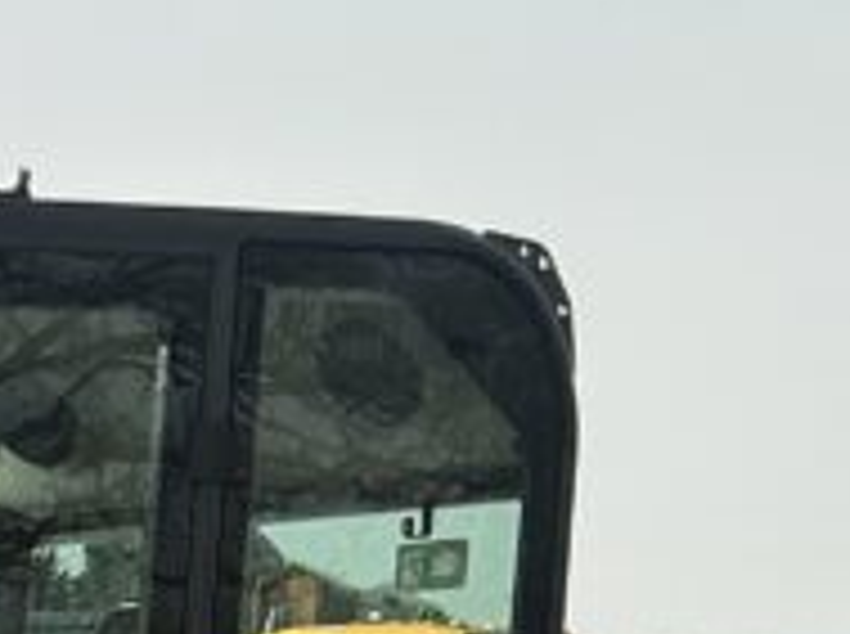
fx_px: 3725
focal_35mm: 152
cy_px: 1403
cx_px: -1093
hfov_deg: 11.2
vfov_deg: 9.0
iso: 25
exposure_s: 1/1342
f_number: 1.8
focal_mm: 3
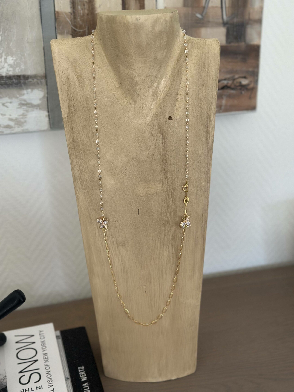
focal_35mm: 48
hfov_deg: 30.3
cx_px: 147
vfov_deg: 39.7
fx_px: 544
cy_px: 196
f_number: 1.78
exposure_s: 1/211
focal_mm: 6.86
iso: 80
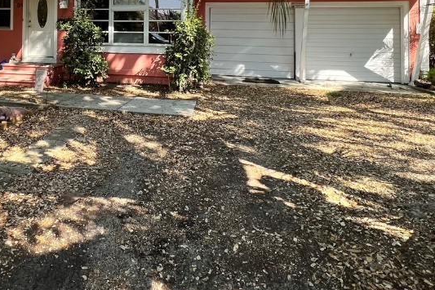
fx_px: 314
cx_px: 135
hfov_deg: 66.9
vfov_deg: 44.5
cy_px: 22
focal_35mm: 26
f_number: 1.8
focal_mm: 1.57
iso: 32
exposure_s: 1/421
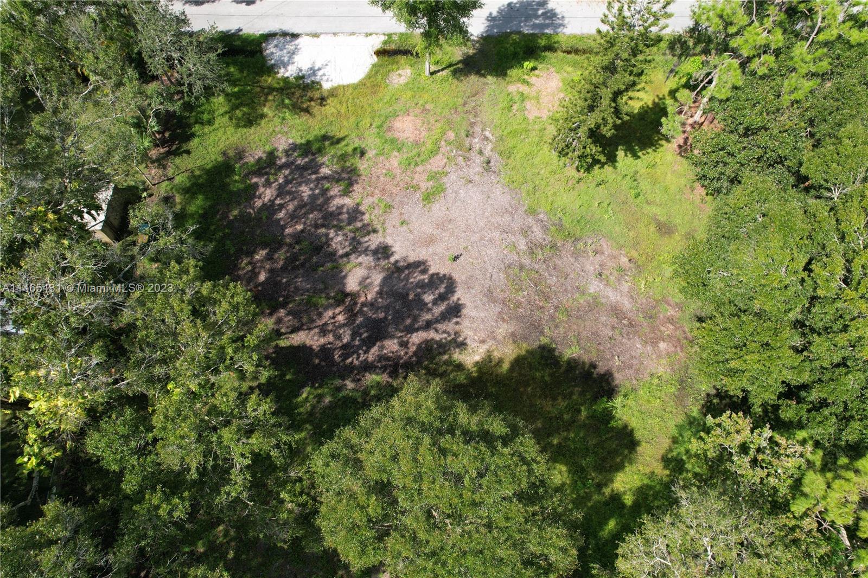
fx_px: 530
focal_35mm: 22
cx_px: 434
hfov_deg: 78.6
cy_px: 289
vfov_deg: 57.2
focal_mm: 8.38
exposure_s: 1/60
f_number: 2.8
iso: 100
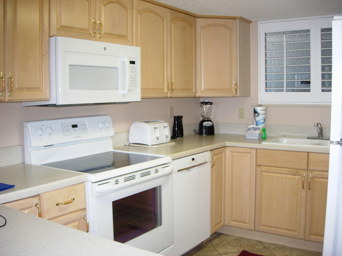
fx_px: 375
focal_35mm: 38
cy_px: 128
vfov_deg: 37.7
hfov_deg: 49.0
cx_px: 171
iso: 79
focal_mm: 7.8
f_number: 2.8
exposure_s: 1/32
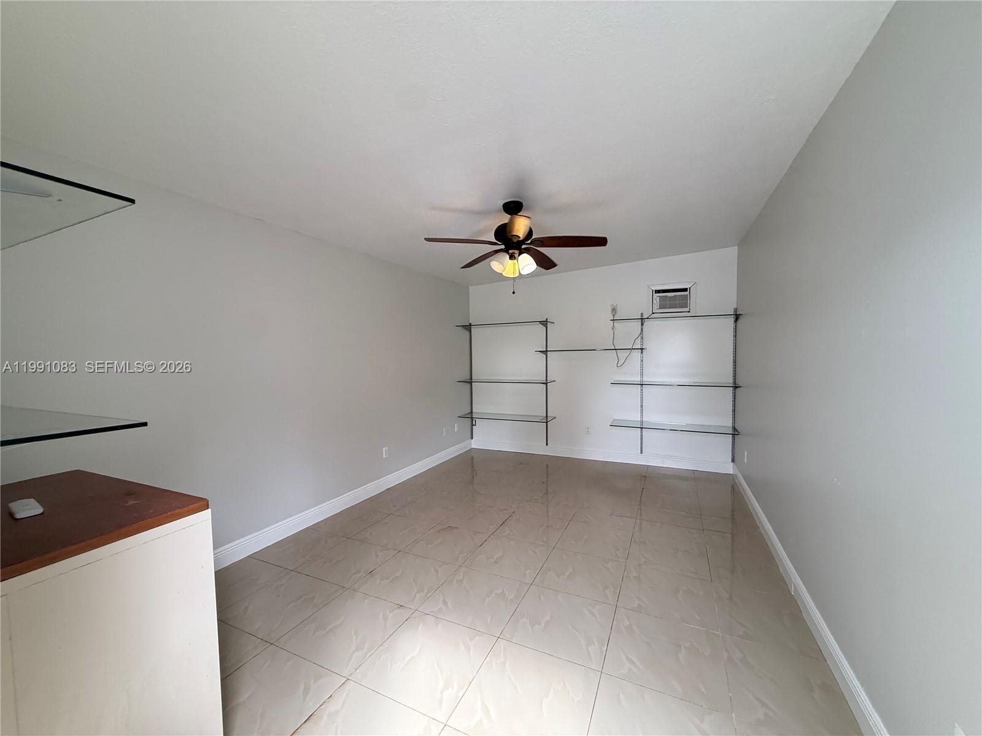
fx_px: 397
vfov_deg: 85.7
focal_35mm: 14
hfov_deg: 102.1
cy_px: 368
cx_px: 491
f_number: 2.2
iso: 125
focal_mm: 2.22
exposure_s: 1/120
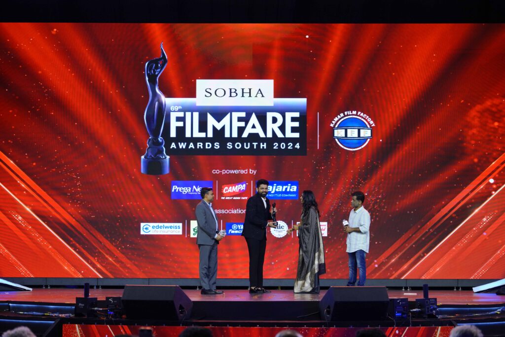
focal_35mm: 105
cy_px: 168
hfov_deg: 19.5
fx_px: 1473
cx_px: 252
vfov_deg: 13.0
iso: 1600
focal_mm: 105
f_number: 5
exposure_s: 1/250
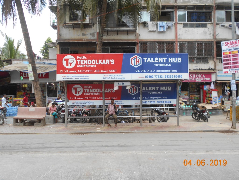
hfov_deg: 54.0
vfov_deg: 41.8
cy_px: 90
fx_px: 235
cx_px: 120
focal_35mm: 34
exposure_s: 1/250
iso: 110
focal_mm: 5.8
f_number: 3.6
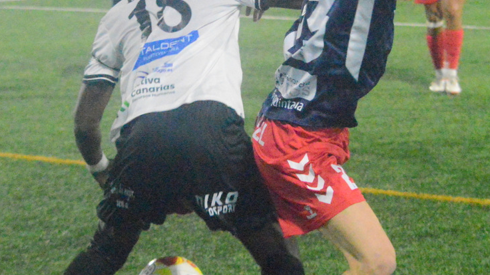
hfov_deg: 12.2
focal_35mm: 176
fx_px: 2288
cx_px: 278
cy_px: 119
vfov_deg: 6.9
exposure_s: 1/320
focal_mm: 55
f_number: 5
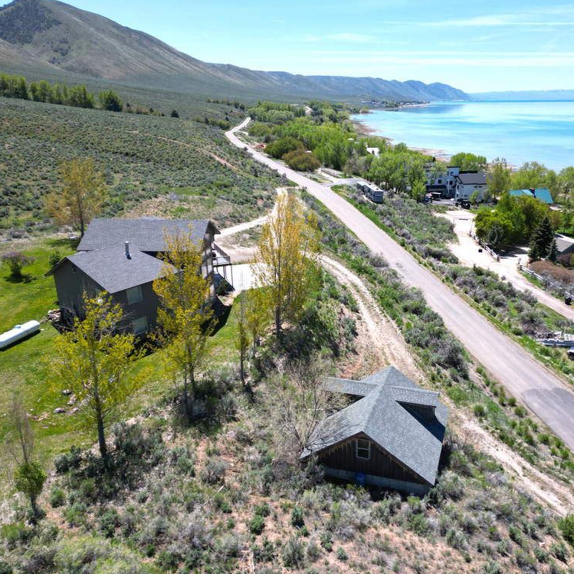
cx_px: 359
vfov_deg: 55.6
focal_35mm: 29
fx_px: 544
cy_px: 286
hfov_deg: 55.0
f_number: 1.7
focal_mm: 6.72
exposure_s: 1/2500
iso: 130
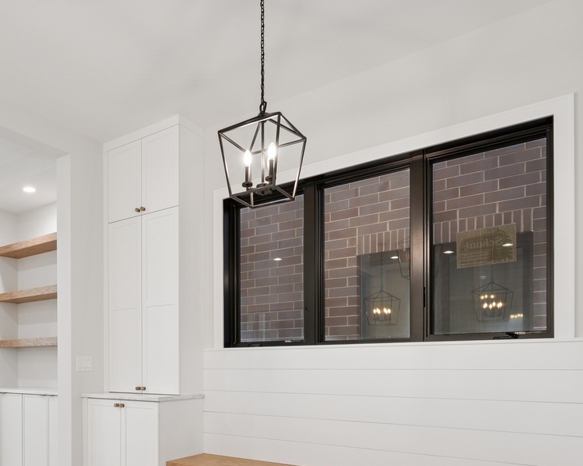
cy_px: 367
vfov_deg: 47.5
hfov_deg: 58.4
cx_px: 172
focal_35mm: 29
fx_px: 500
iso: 200
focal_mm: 14
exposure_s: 1/15
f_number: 9.5
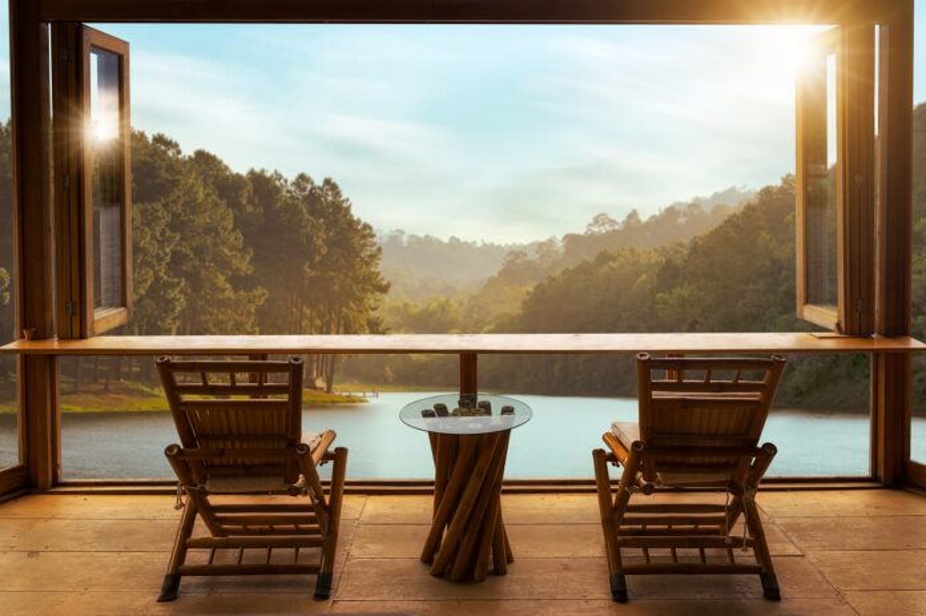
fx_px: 694
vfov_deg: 47.9
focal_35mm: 27
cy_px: 308
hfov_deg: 67.4
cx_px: 463
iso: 200
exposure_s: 1/1250
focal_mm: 18
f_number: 2.8
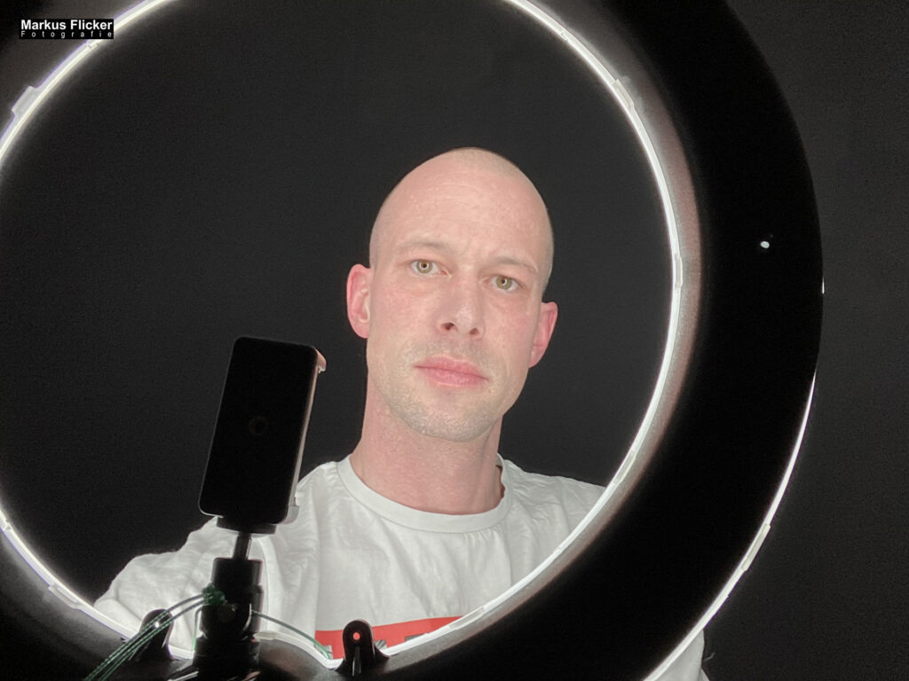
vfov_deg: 46.8
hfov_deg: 60.0
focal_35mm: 30
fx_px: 788
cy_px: 340
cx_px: 454
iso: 64
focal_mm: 2.71
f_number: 2.2
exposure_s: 1/100
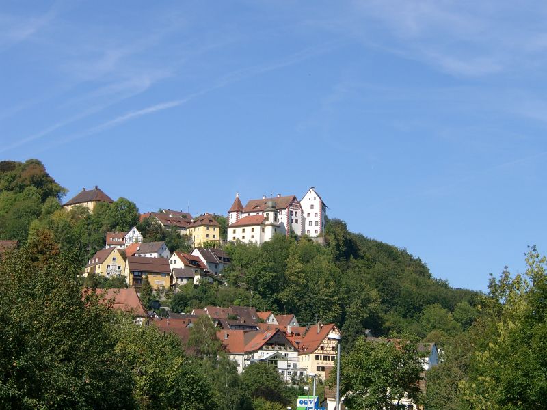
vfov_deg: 14.8
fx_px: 1580
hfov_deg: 19.6
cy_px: 205
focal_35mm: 100
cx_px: 274
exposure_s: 1/588
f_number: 4
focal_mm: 20.74
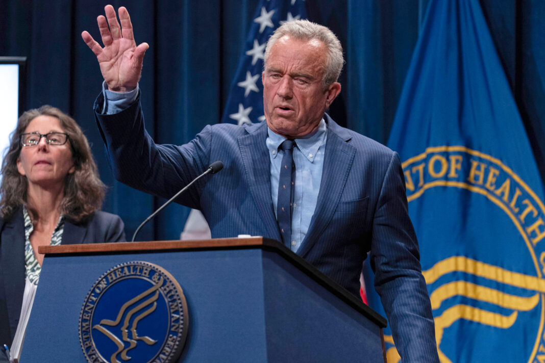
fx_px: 2846
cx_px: 272
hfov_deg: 10.9
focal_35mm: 188
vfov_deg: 7.3
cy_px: 182
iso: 2500
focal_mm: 188
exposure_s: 1/320
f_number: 3.5
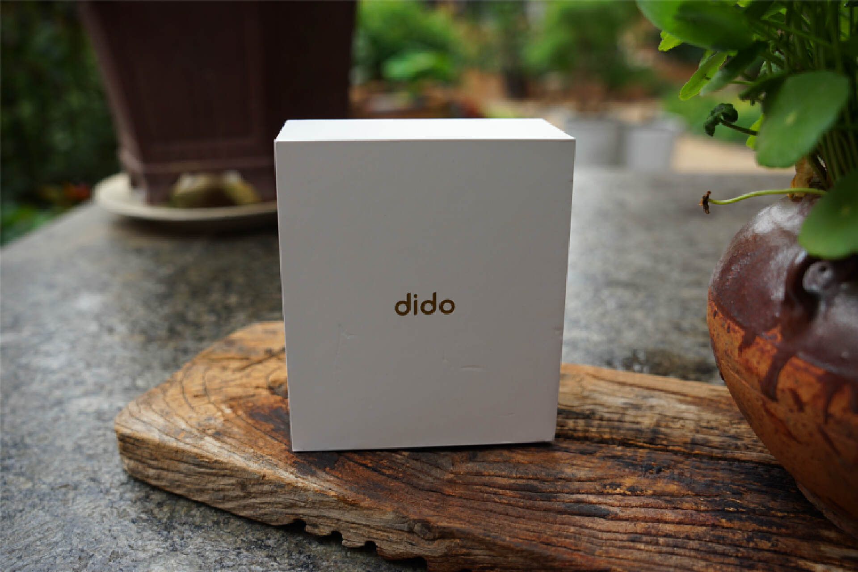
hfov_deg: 56.5
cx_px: 429
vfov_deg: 39.4
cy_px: 286
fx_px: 798
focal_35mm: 34
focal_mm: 33.5
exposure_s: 1/100
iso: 100
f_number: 4.5
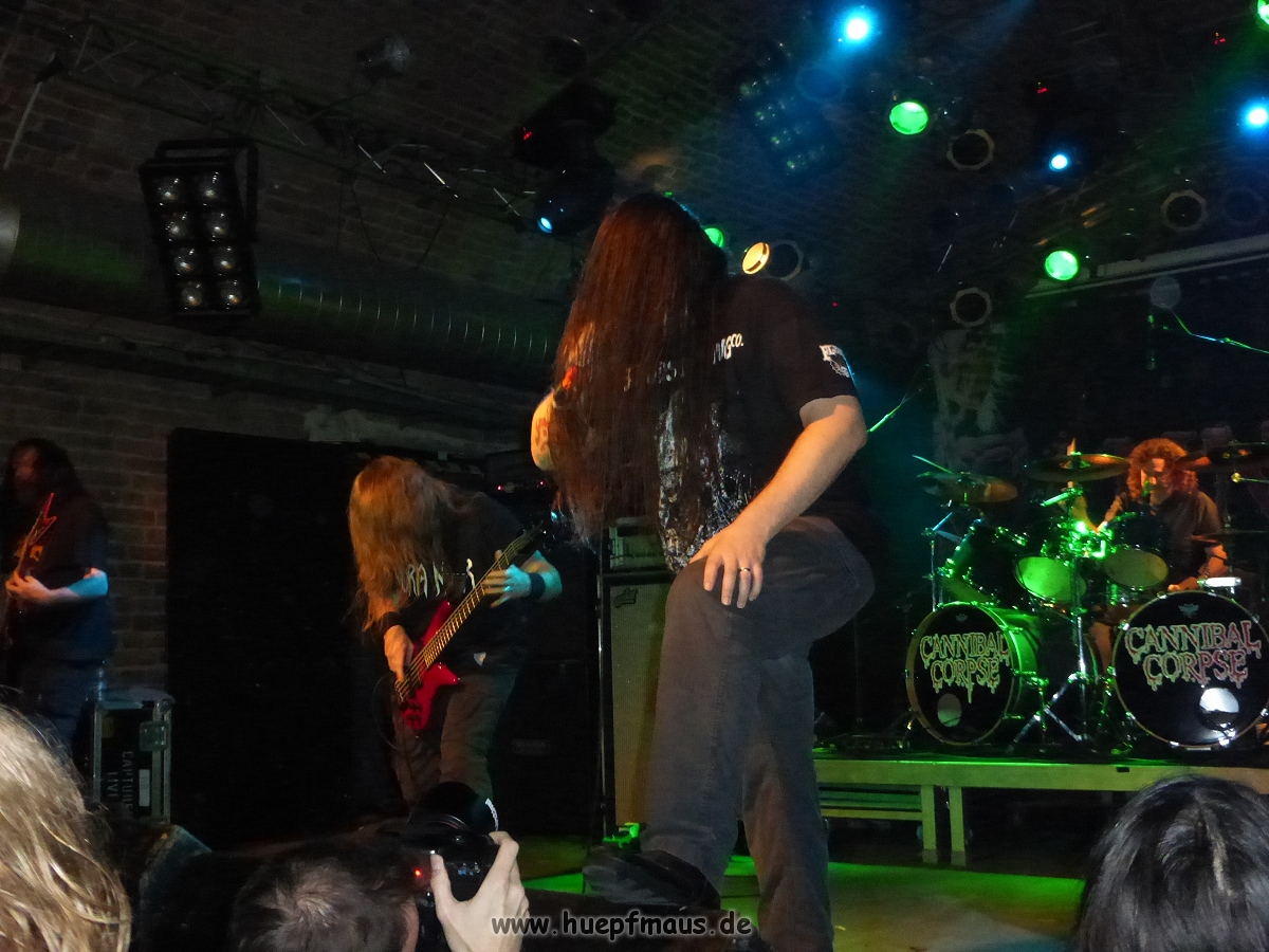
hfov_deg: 47.9
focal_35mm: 39
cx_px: 634
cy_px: 476
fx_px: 1430
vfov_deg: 36.8
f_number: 3.9
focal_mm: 6.9
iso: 1600
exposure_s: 1/80
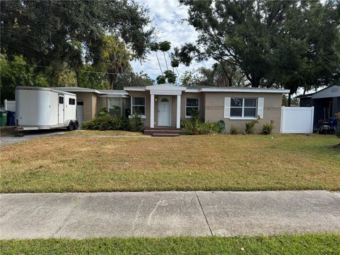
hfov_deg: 71.6
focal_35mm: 24
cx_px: 170
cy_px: 128
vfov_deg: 56.8
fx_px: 236
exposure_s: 1/2833
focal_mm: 6.76
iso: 80
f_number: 1.78
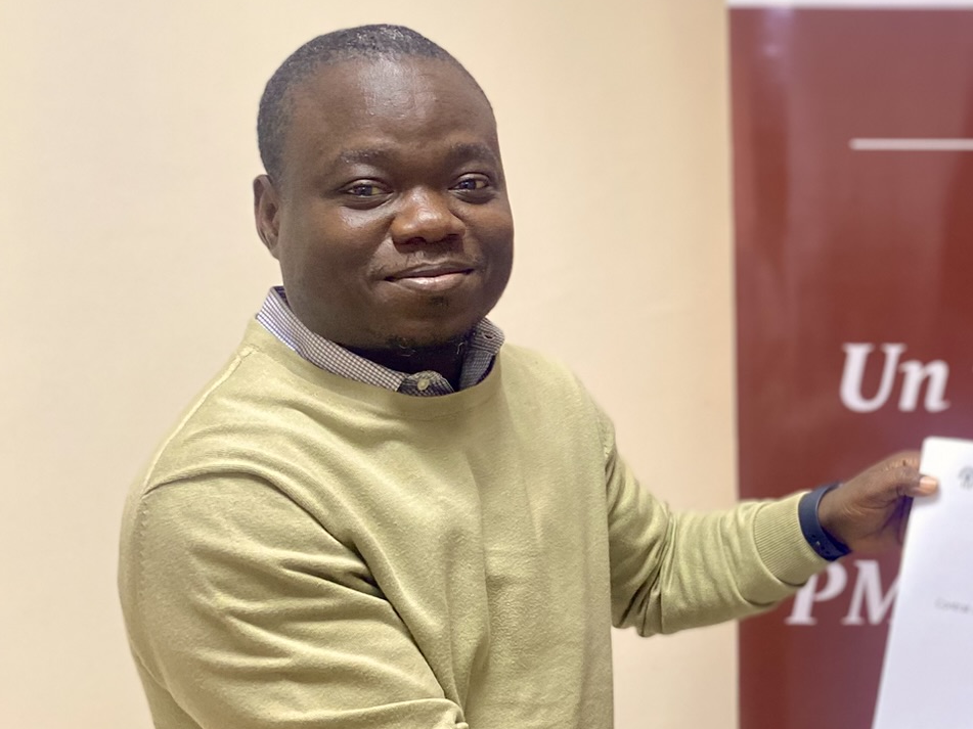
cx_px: 974
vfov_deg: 26.1
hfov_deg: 31.7
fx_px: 1574
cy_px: 346
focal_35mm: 56
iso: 125
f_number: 1.8
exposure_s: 1/50
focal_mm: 4.25
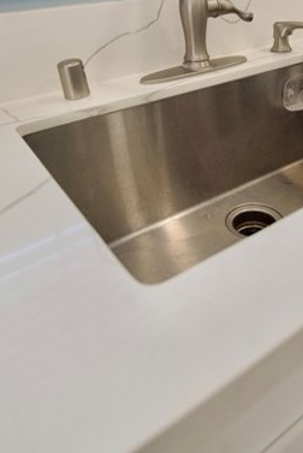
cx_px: 210
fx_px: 403
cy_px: 103
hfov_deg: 40.5
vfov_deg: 55.3
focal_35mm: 32
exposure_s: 1/500
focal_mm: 16
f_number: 4
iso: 1000
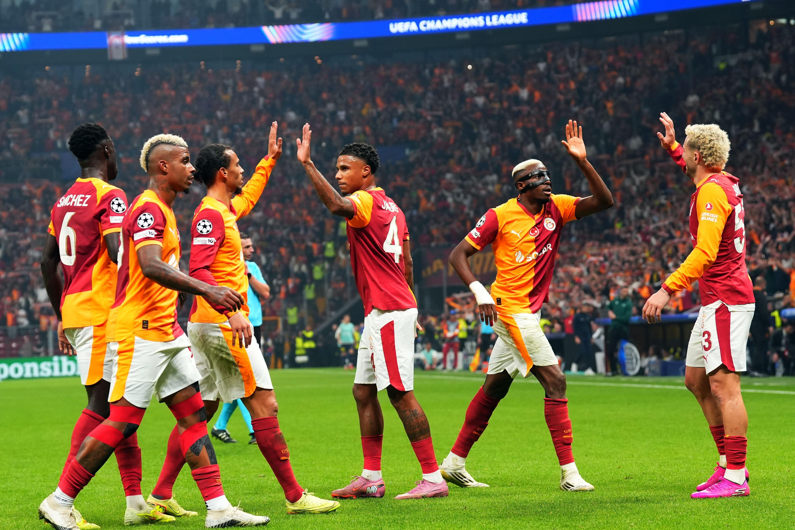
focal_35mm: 123
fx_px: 2716
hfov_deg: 16.7
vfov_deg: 11.1
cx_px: 398
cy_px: 265
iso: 2000
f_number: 3.5
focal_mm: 82
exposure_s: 1/800
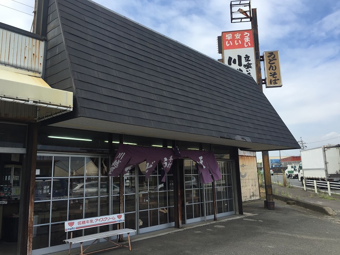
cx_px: 170
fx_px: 285
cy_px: 128
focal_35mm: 29
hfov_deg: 61.7
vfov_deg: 48.2
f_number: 2.2
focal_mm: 4.15
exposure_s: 1/1163
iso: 32
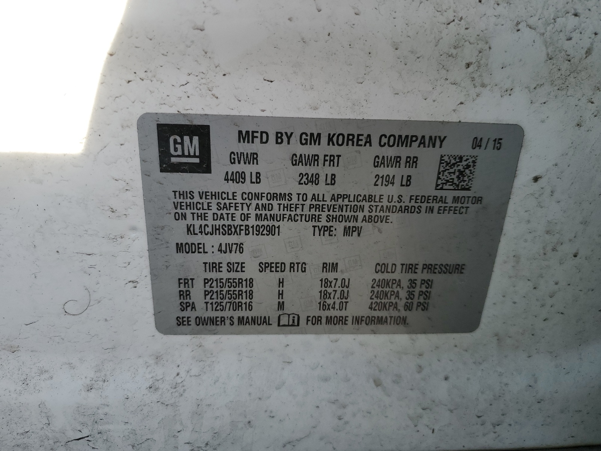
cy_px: 226
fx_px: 451
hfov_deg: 67.3
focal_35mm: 26
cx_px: 300
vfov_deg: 53.1
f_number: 1.5
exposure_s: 1/333
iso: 50
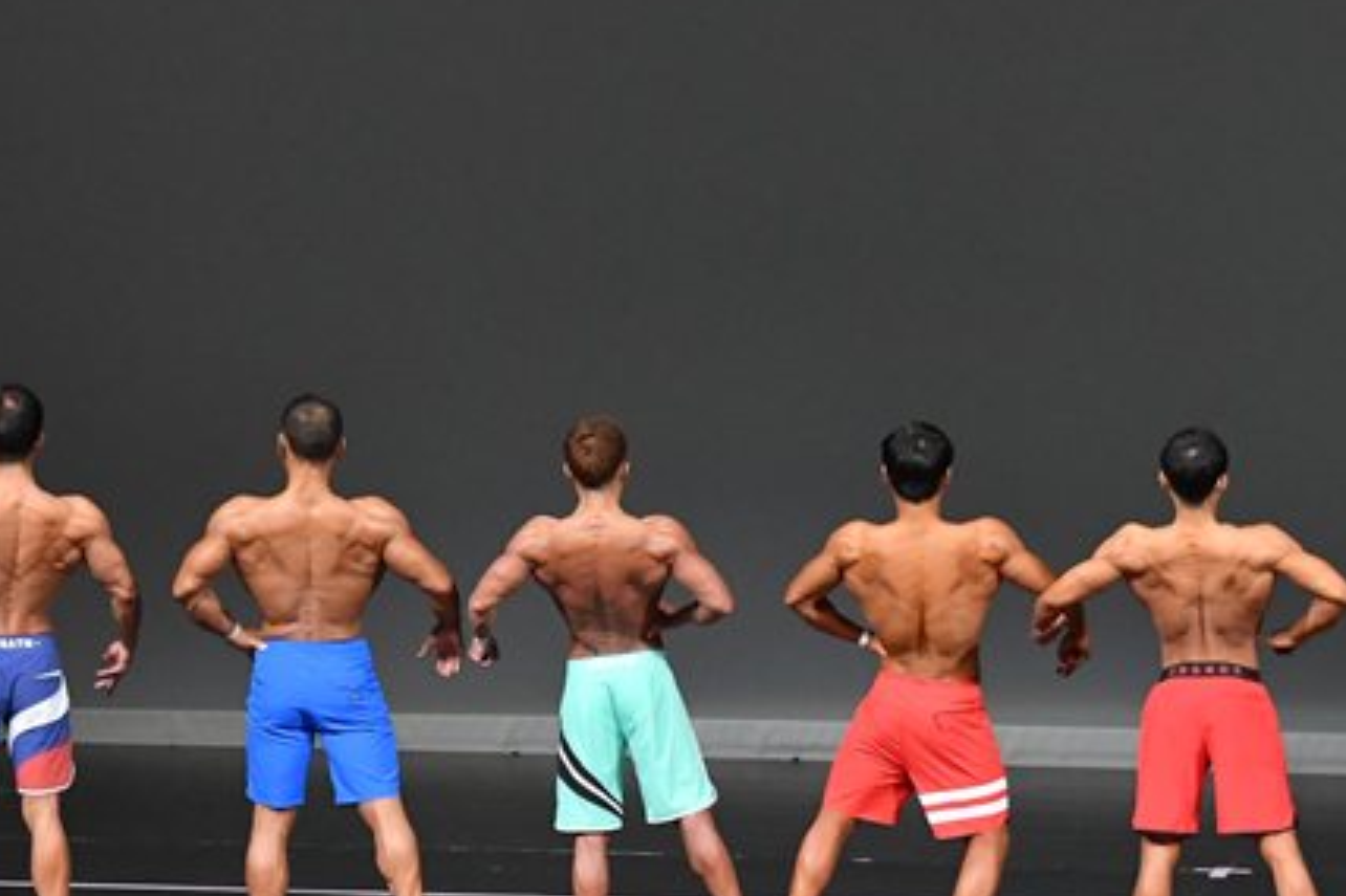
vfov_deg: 5.2
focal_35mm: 266
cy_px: 415
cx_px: 458
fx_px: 9941
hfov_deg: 7.7
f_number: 5.6
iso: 4000
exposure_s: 1/400
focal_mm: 98
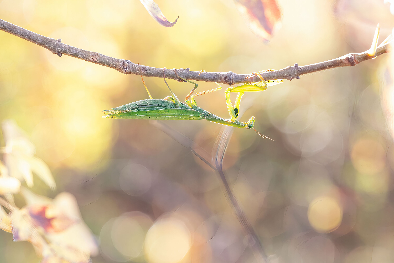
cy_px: 132
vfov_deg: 9.2
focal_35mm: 150
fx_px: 1642
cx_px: 197
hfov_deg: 13.7
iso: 640
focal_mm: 150
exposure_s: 1/100
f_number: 6.3
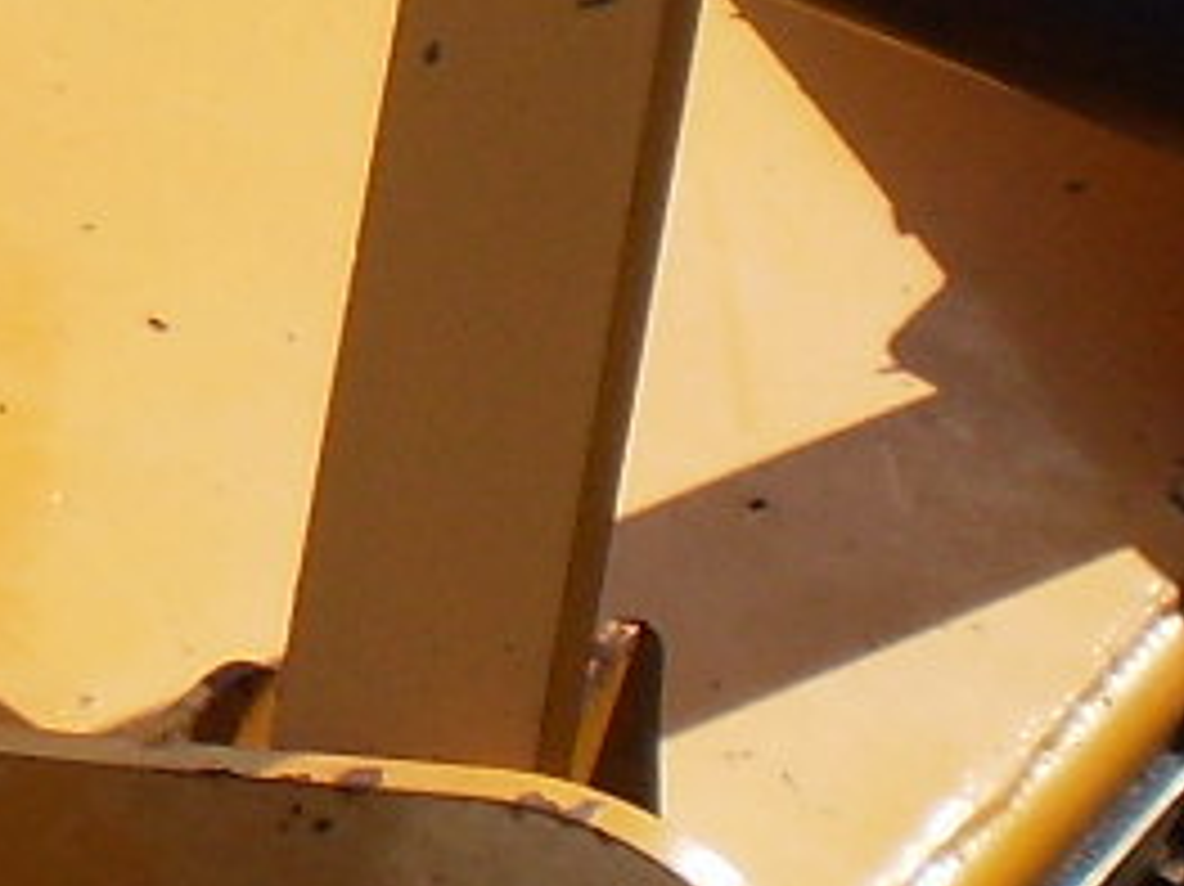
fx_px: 7487
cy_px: 238
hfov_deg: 8.6
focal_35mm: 219
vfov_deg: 6.8
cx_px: -1044
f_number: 4.6
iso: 64
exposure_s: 1/640
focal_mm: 6.3
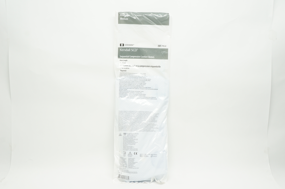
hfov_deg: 55.2
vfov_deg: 38.3
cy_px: 94
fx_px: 273
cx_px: 142
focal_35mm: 34
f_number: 8
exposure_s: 1/30
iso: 400
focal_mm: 23
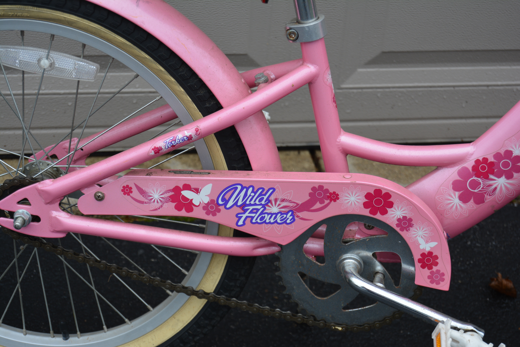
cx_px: 260
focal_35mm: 82
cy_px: 174
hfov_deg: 24.6
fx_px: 1192
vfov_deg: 16.6
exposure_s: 1/125
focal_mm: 55
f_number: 5.6
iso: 200
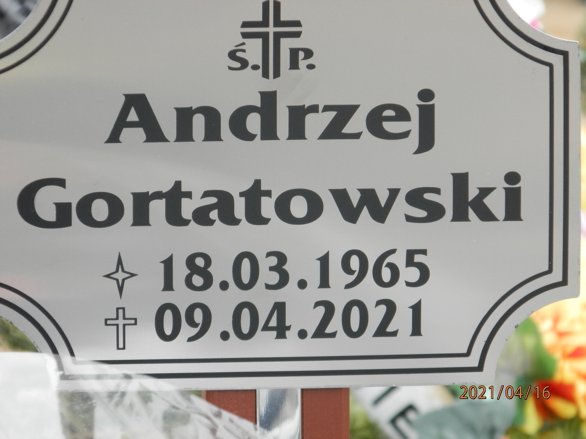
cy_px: 220
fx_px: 6721
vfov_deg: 3.7
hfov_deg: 5.0
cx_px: 293
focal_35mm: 397
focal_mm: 70.9
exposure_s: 1/125
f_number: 5.7
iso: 200
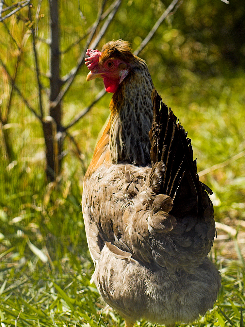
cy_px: 164
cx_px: 122
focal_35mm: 300
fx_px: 2831
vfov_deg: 6.6
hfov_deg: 5.0
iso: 200
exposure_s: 1/400
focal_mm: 150
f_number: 5.6
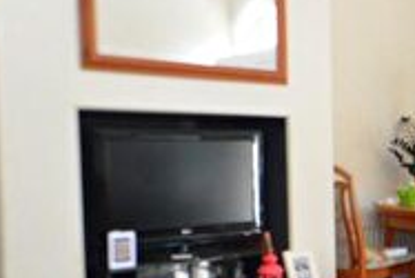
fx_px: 646
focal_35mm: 56
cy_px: 220
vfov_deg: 23.9
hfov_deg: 32.4
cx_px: 428
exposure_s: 1/60
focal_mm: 10
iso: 400
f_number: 4
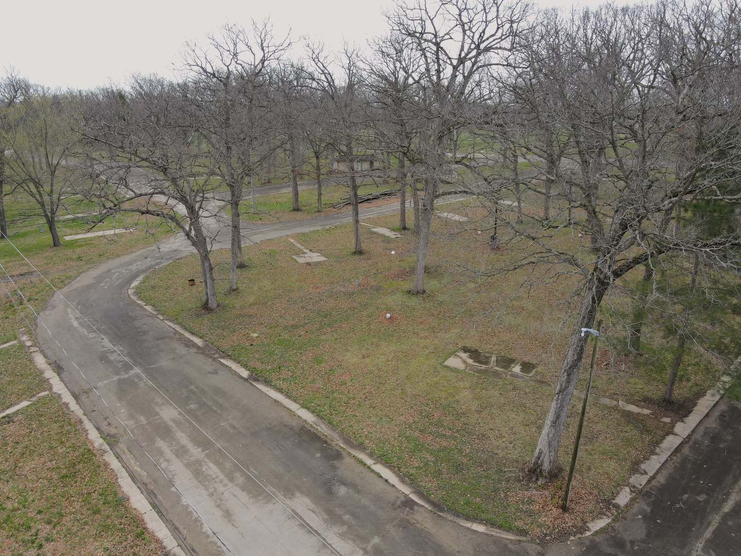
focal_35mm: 24
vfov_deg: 56.8
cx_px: 370
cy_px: 278
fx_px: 514
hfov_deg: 71.6
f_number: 2.8
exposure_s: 1/240
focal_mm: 4.5
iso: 100
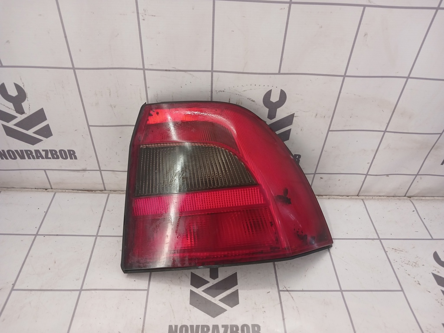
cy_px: 166
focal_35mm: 27
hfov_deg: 65.3
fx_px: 346
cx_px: 222
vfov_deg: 51.4
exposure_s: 1/50
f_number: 1.8
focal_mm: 4
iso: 100
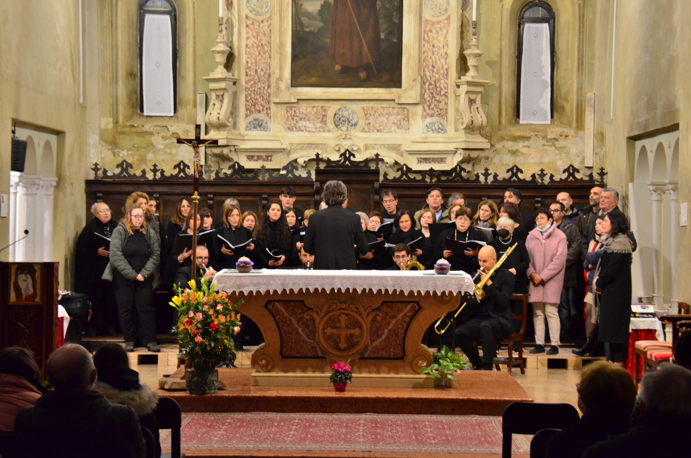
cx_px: 346
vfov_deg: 16.2
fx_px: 1609
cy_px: 229
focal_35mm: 84
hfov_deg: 24.2
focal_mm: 56
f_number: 5.3
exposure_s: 1/13
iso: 2000
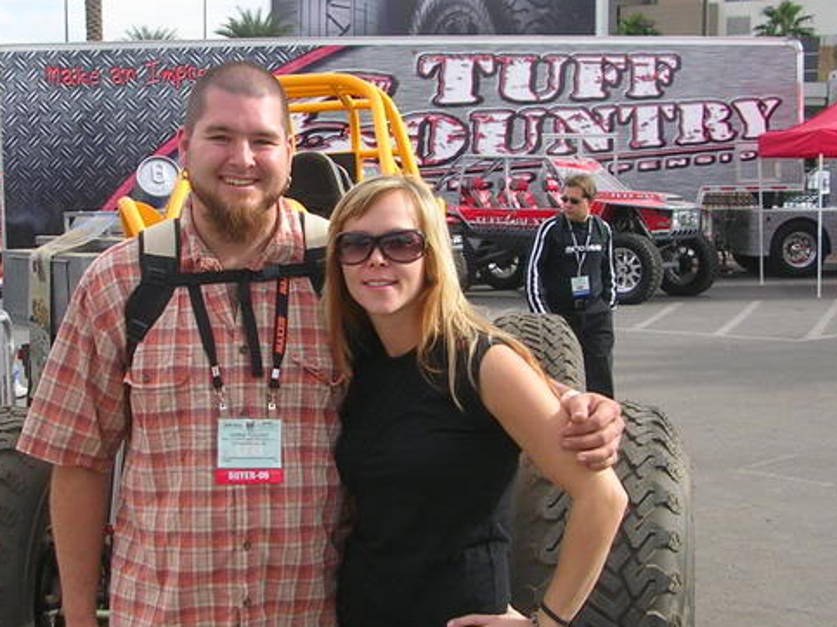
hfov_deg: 30.6
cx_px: 308
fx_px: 1523
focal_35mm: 63
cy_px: 336
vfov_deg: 23.3
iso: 50
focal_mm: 5.8
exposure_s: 1/418
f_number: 2.8
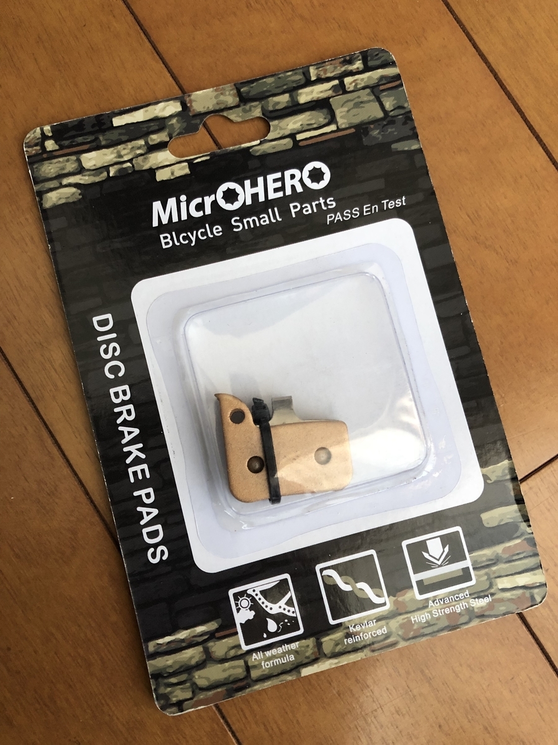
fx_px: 602
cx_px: 279
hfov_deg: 49.7
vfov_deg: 63.4
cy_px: 372
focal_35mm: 28
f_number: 1.8
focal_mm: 3.99
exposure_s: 1/15
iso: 64
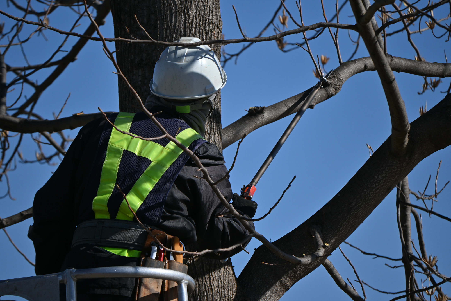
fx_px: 4698
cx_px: 226
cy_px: 150
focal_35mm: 375
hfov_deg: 5.5
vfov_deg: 3.7
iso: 200
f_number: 6.3
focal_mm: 250
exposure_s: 1/2500
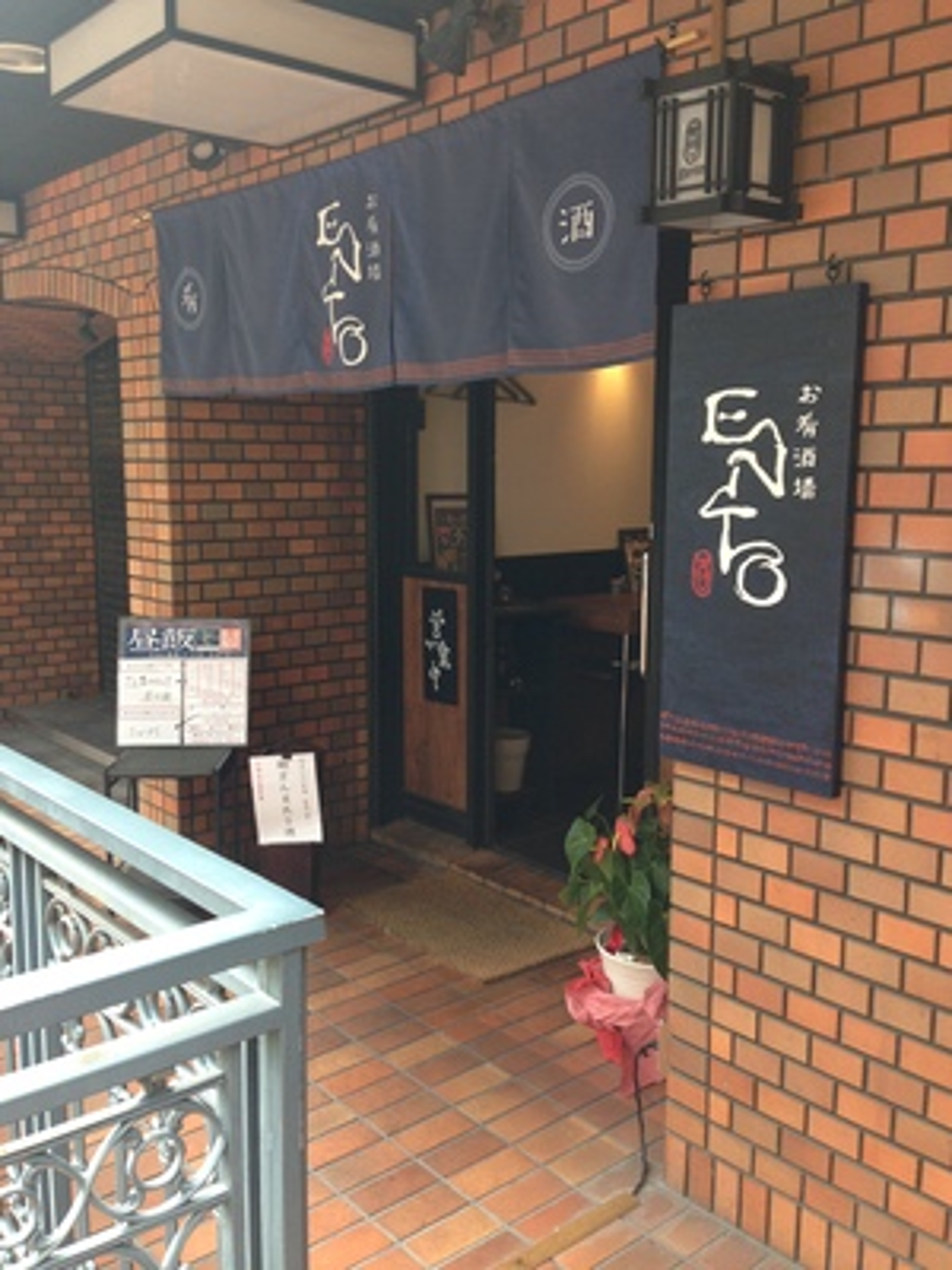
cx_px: 476
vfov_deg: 55.4
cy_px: 635
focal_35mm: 33
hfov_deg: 42.9
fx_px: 1210
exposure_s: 1/60
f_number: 2.4
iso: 64
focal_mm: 4.12
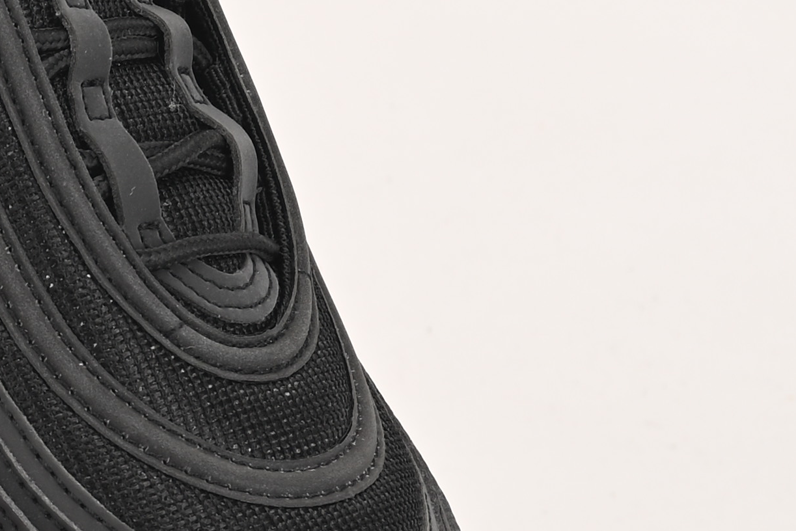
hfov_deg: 10.3
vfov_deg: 7.3
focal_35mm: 187
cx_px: -674
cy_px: 312
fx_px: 4135
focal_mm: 38
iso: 100
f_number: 11
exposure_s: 1/200
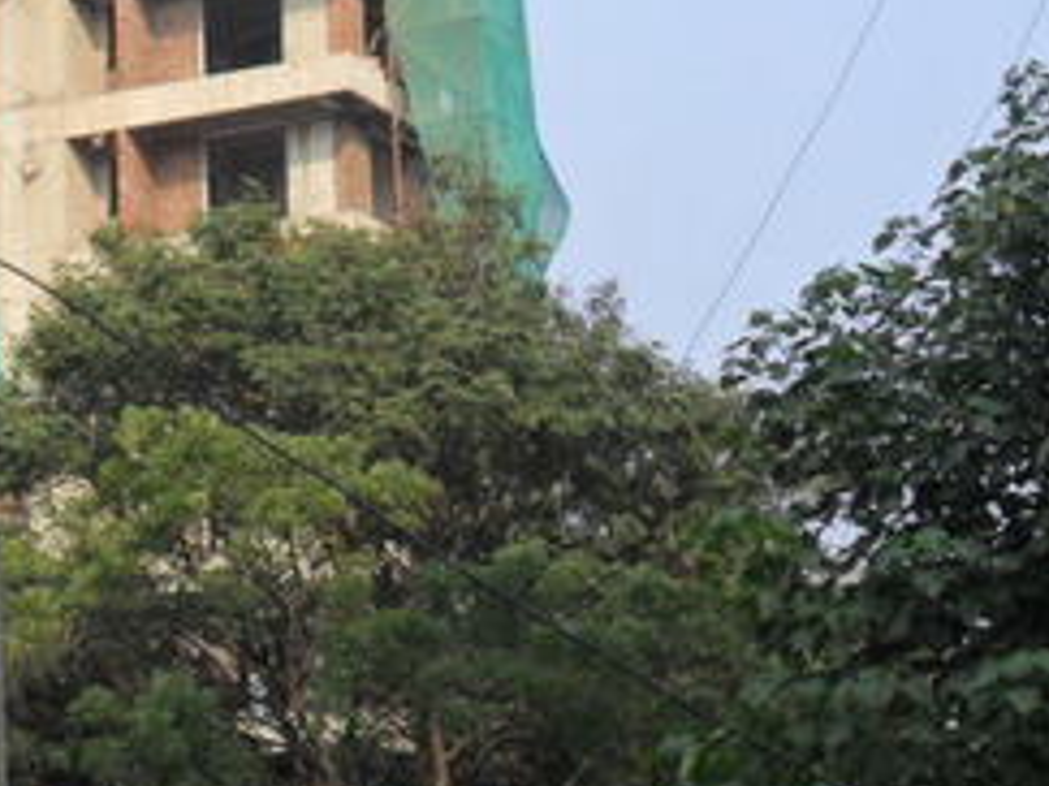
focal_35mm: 116
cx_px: -246
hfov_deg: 16.2
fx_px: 3514
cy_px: 22
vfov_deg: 12.6
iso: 100
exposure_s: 1/350
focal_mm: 7.8
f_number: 4.5
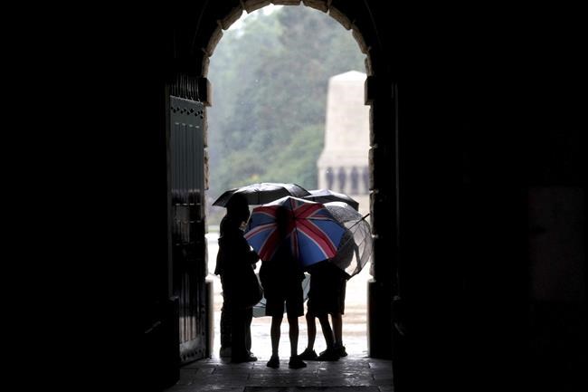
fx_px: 2237
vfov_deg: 10.0
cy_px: 196
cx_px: 294
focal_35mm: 137
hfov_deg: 15.0
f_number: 2.8
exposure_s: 1/1250
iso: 2000
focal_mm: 137
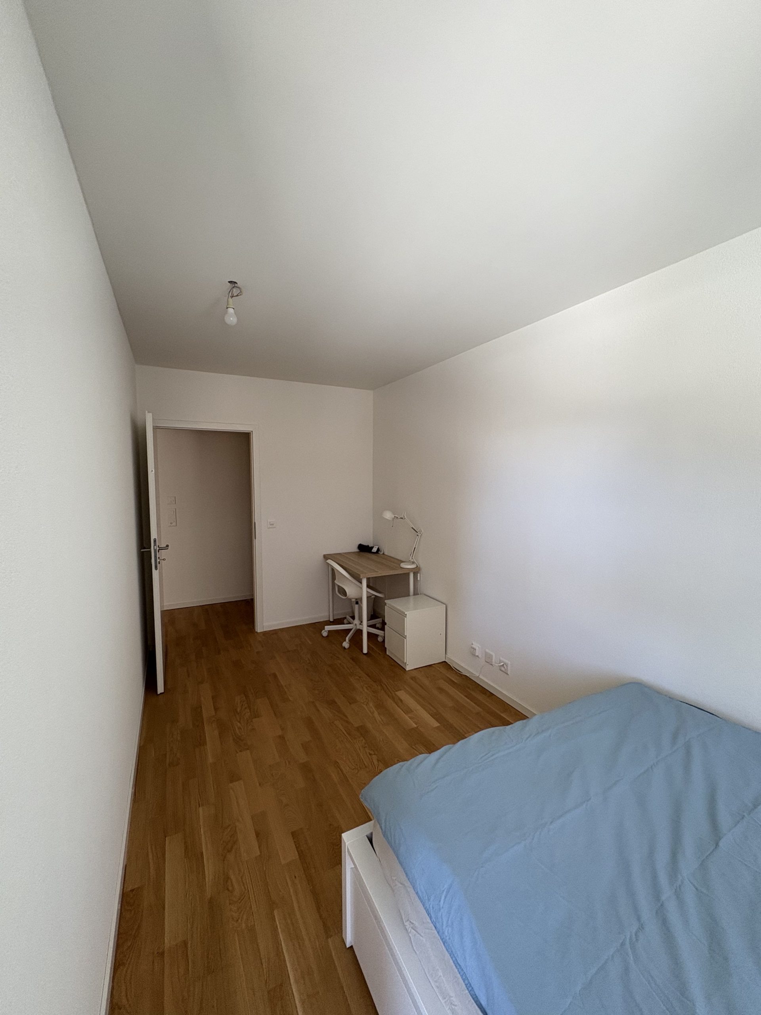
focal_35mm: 14
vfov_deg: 102.1
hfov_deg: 85.7
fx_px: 410
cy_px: 508
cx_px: 380
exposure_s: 1/99
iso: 160
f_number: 2.2
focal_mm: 2.22
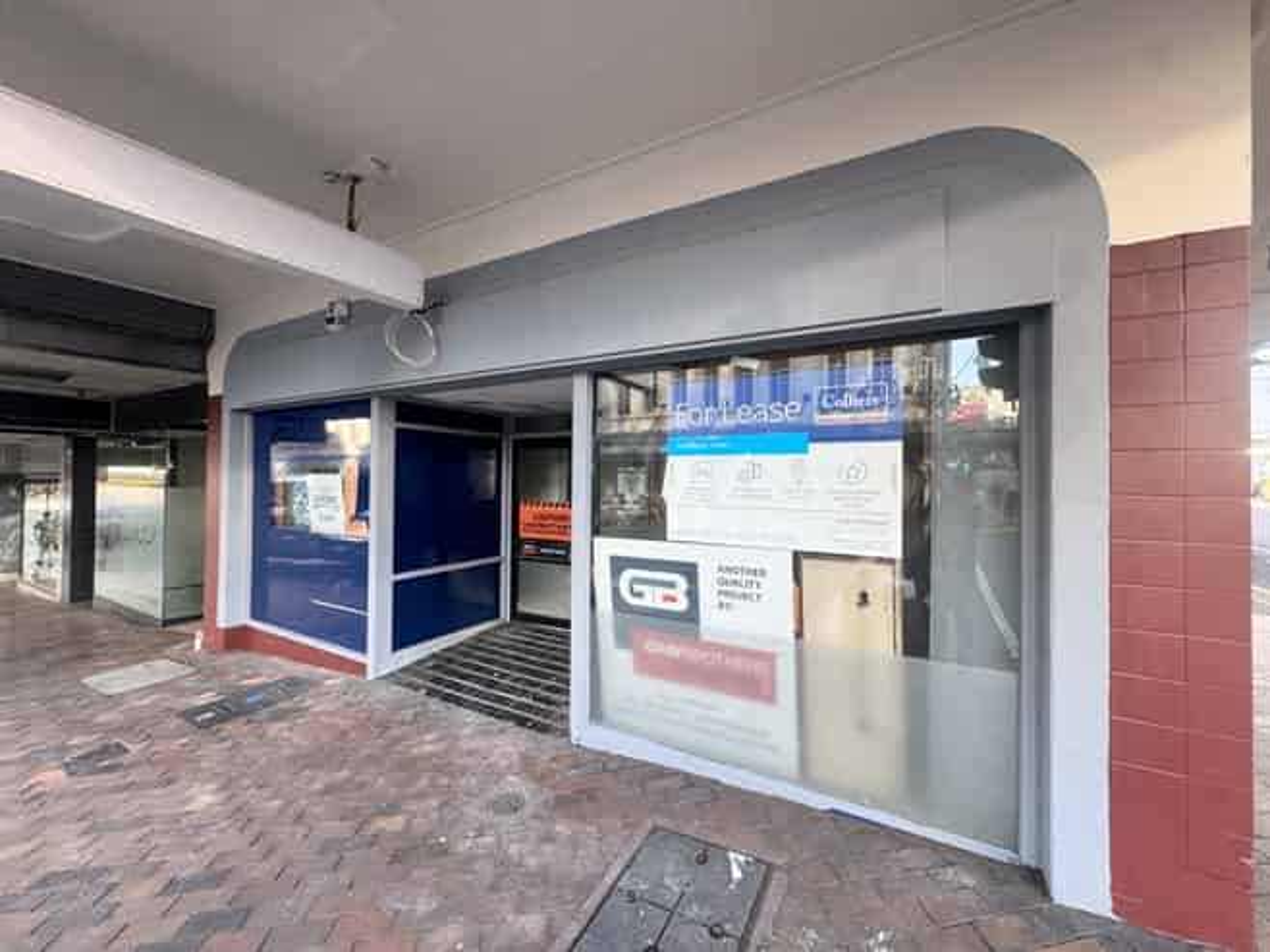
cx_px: 635
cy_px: 476
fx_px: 513
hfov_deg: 102.1
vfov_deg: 85.6
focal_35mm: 14
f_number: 2.2
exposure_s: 1/99
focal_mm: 2.22
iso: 64
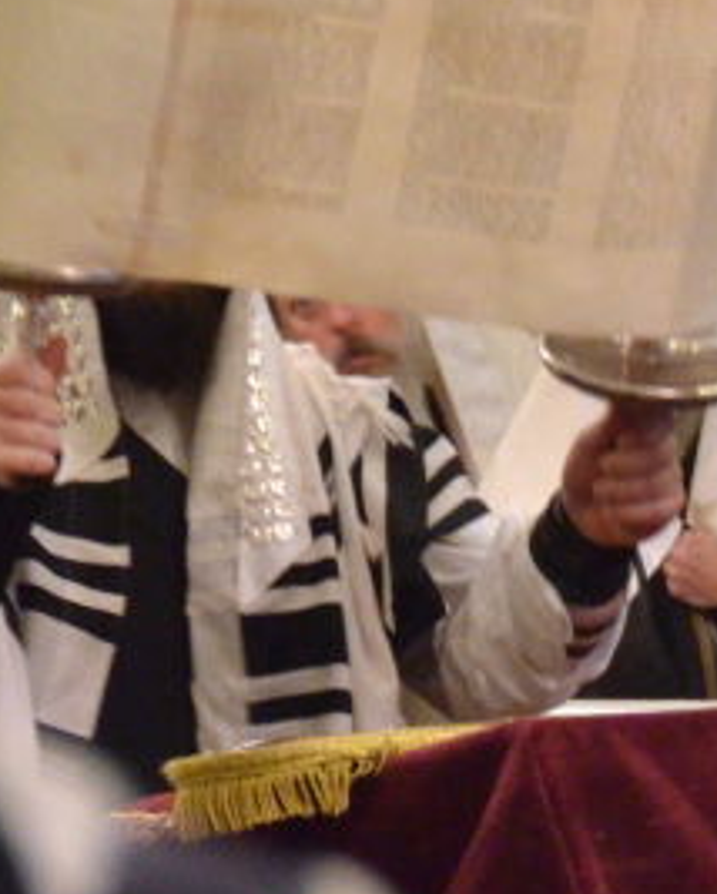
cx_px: 1370
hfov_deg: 3.6
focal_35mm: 431
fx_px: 11419
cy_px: 653
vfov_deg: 4.5
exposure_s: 1/80
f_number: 5
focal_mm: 80
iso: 2500
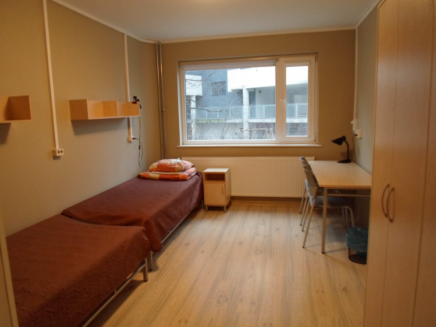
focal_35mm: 25
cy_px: 164
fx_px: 315
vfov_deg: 54.9
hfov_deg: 69.4
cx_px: 218
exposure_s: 1/30
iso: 320
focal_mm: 4.5
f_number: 2.5
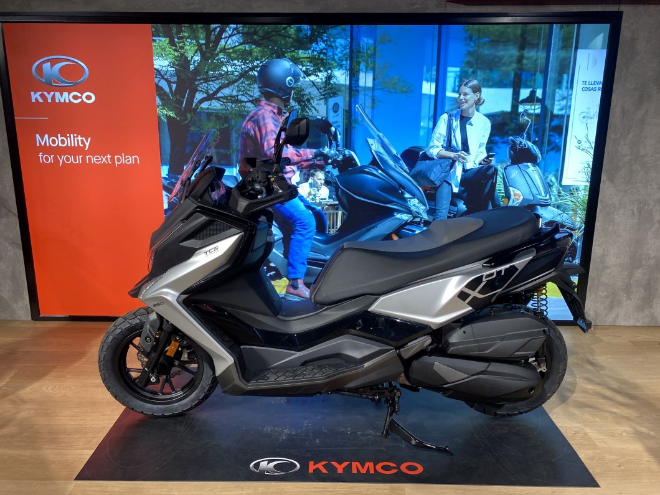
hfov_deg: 67.3
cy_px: 248
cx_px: 330
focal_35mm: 26
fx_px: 496
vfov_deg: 53.1
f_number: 1.8
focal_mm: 4.25
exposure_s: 1/100
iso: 100
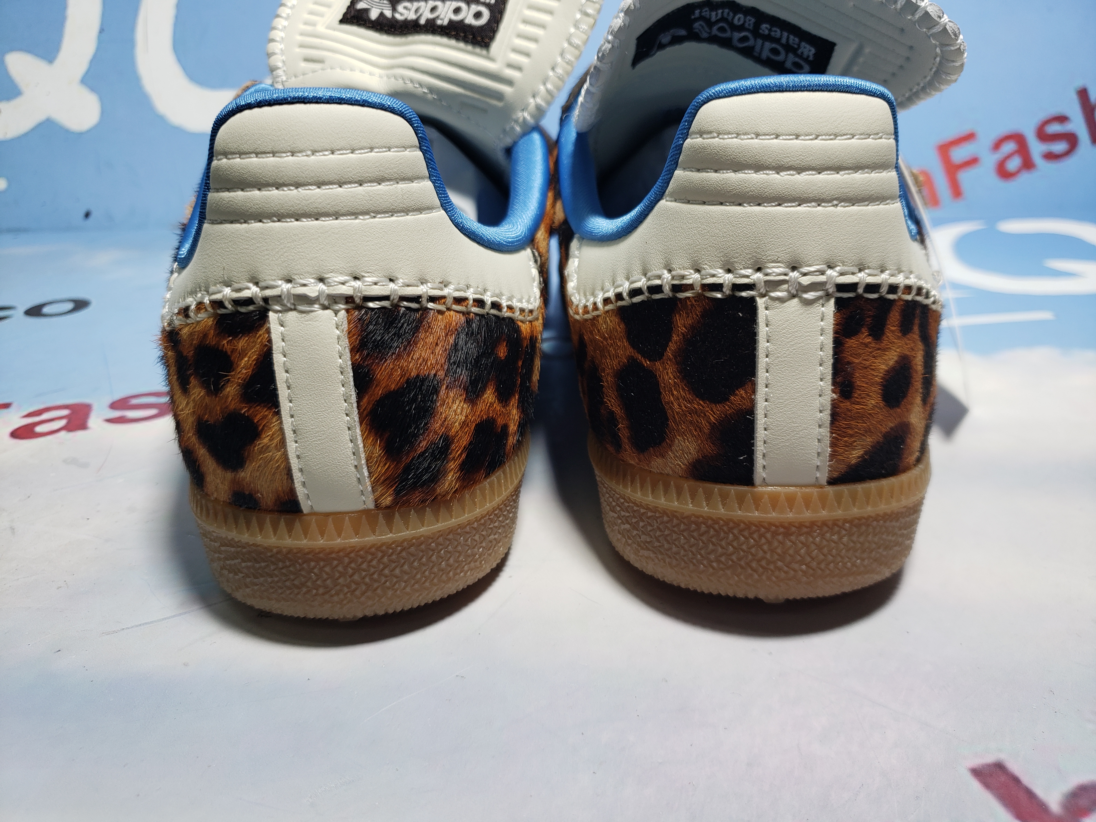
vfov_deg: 53.1
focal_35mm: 26
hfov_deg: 67.3
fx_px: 823
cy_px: 411
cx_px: 548
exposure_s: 1/263
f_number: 1.5
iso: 50
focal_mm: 4.3
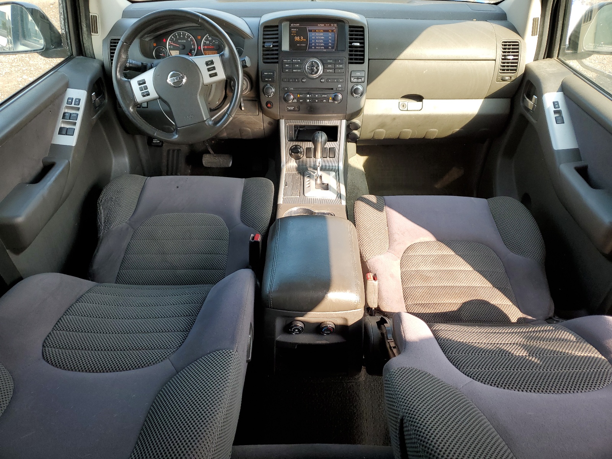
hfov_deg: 67.3
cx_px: 306
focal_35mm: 26
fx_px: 460
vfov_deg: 53.1
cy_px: 230
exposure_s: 1/238
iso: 50
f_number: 1.5
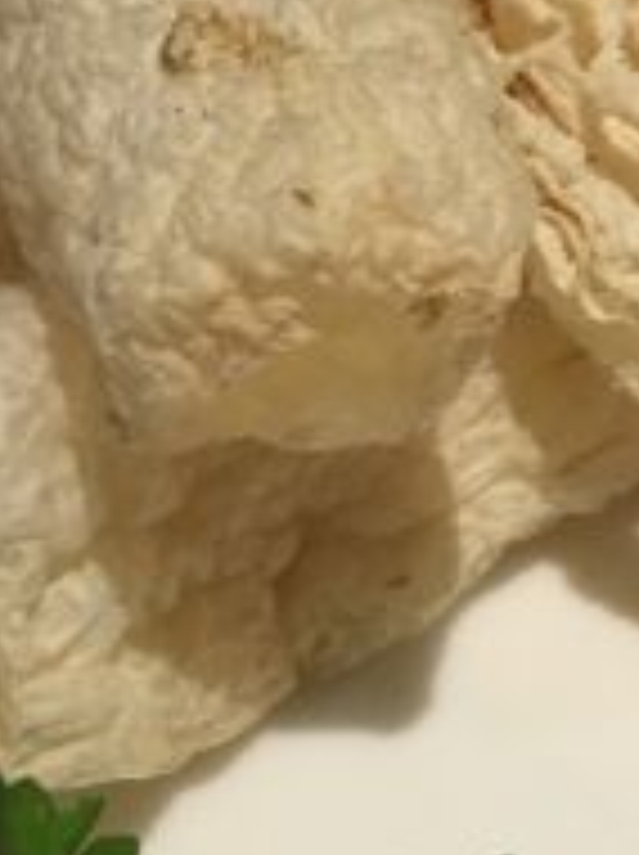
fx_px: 2640
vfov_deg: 18.3
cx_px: 452
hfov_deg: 13.8
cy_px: 639
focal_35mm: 107
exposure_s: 1/17
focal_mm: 4.15
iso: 40
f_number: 2.2
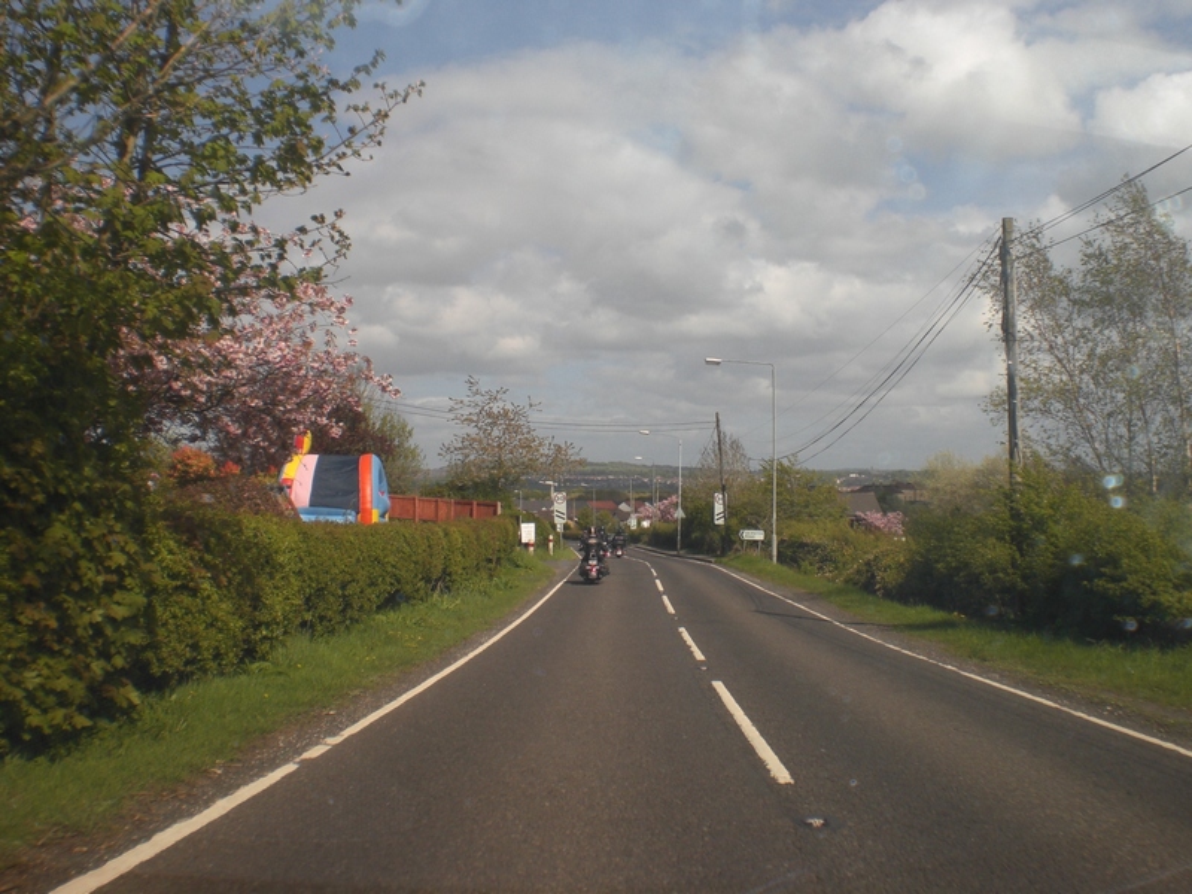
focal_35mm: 38
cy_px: 447
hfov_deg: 49.0
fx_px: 1309
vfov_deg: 37.7
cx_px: 596
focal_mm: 6.3
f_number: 4.4
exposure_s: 1/400
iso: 50
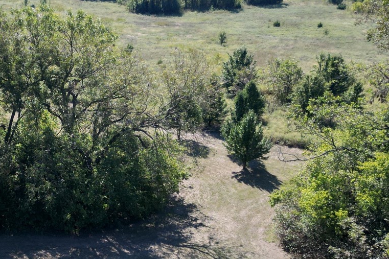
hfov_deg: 29.7
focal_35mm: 63
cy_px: 228
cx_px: -1
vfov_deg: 21.1
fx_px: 681
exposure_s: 1/2500
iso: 200
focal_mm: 6.72
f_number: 1.7
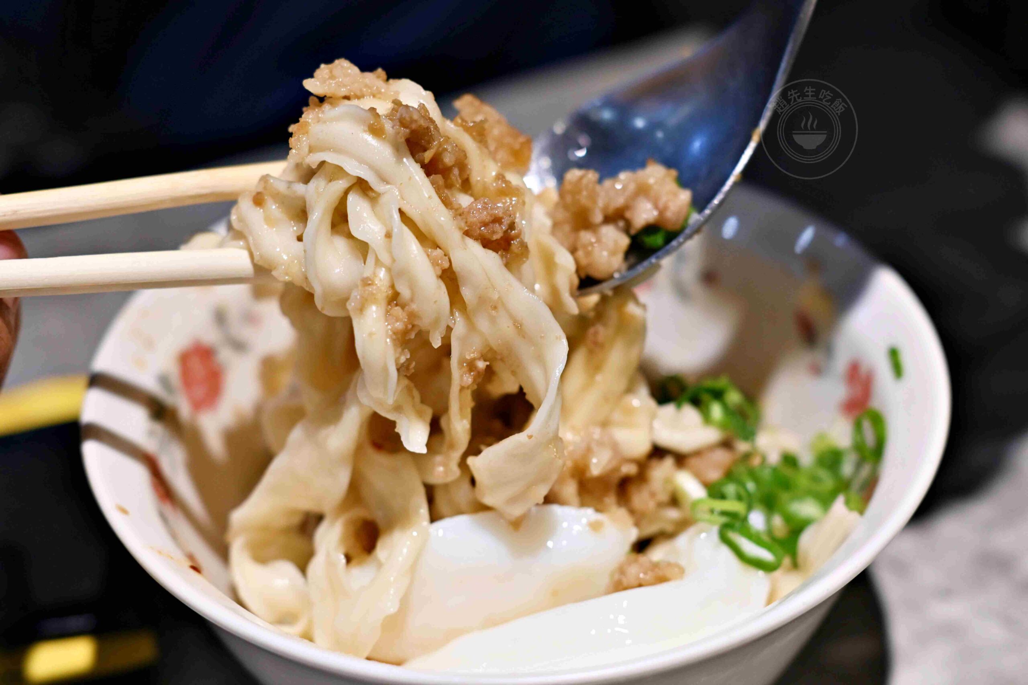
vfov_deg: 18.2
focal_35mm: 75
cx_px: 514
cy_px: 342
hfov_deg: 27.0
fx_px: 2142
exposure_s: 1/200
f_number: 2.8
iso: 450
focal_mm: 50
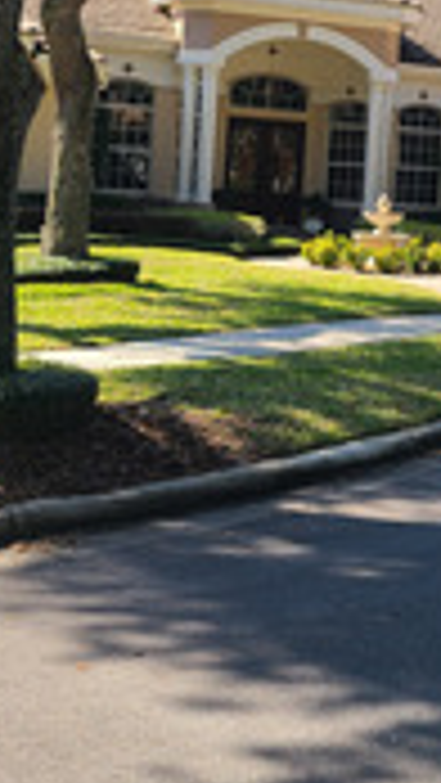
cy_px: 135
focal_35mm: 65
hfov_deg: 17.6
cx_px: 536
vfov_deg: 31.4
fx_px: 1350
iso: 40
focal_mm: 5.4
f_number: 1.8
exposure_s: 1/854
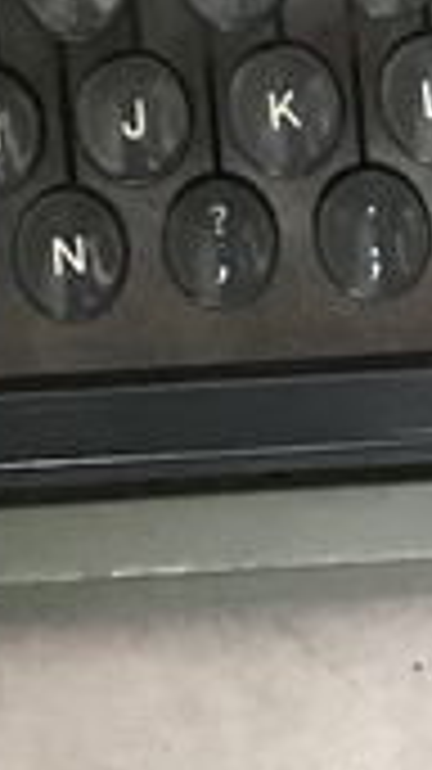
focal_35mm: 178
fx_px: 3630
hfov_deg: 6.8
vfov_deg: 10.7
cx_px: -36
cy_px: -959
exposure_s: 1/13
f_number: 1.8
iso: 100
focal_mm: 3.99
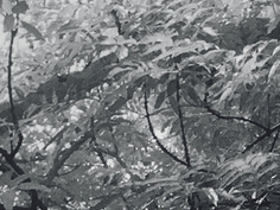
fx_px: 1432
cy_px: 574
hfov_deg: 10.0
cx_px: 641
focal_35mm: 177
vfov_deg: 7.6
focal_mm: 4.15
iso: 50
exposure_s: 1/33
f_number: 2.2
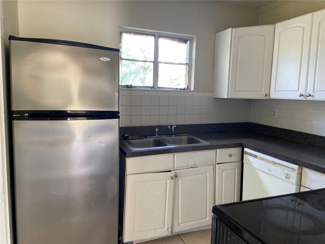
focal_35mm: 26
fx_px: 244
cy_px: 122
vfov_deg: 53.1
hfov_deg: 67.3
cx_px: 162
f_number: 1.8
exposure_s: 1/83
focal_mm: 4.25
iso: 125
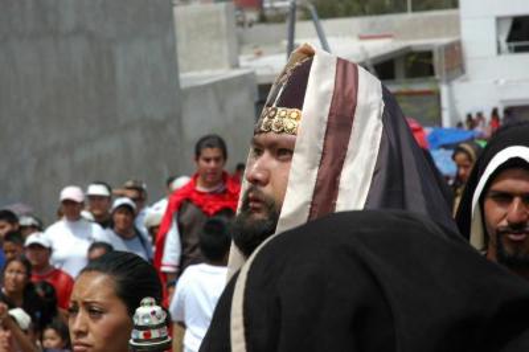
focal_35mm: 105
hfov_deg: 19.5
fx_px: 1542
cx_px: 264
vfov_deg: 13.0
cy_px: 176
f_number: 10
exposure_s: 1/320
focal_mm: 70
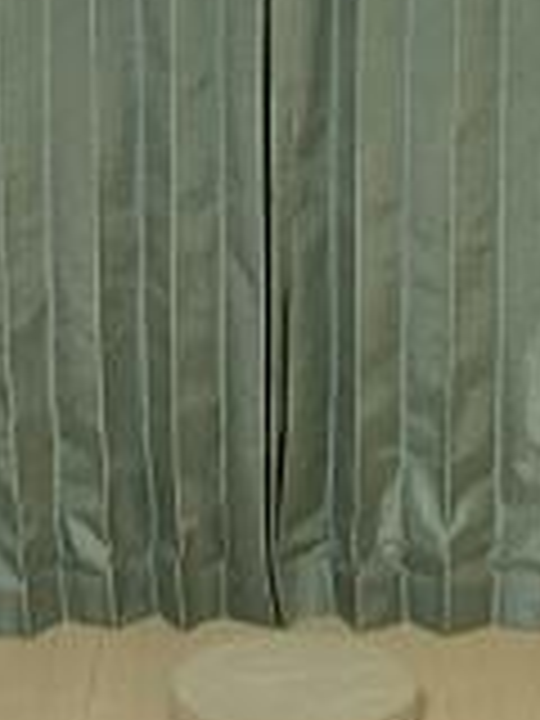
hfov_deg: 16.4
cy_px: 117
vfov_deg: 21.4
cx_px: 328
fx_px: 1872
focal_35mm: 90
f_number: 2.6
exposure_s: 1/30
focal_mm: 5.8
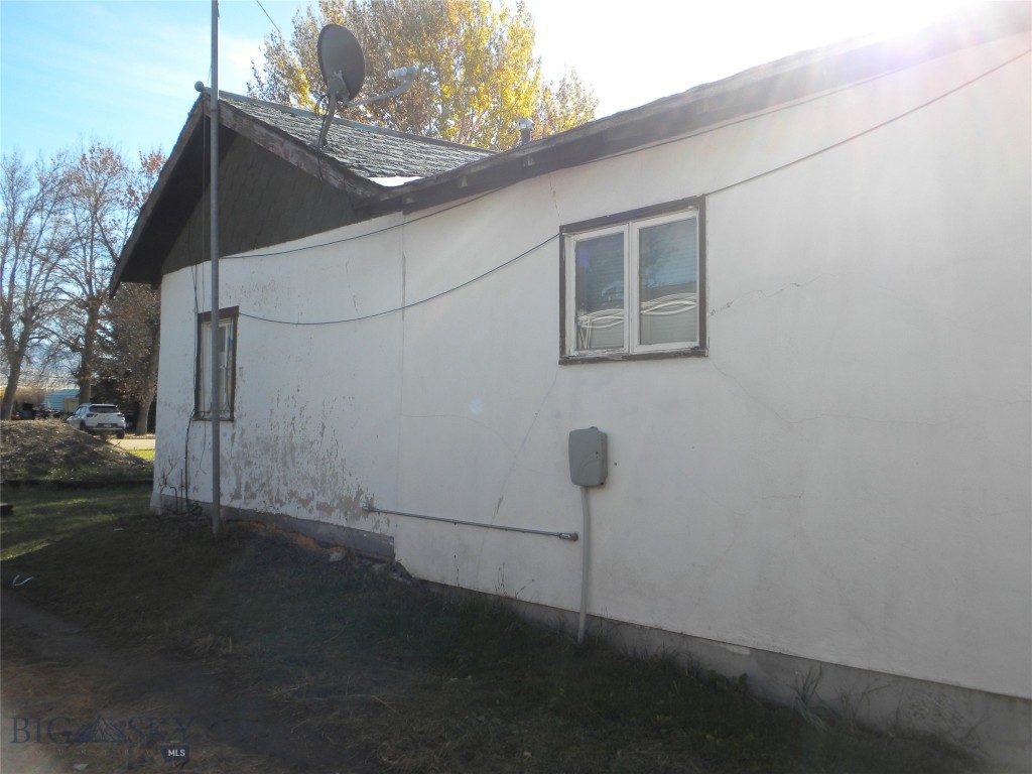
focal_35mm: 37
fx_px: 1103
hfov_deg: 50.1
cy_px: 387
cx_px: 516
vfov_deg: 38.7
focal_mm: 6.6
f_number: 3.5
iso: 64
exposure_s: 1/399
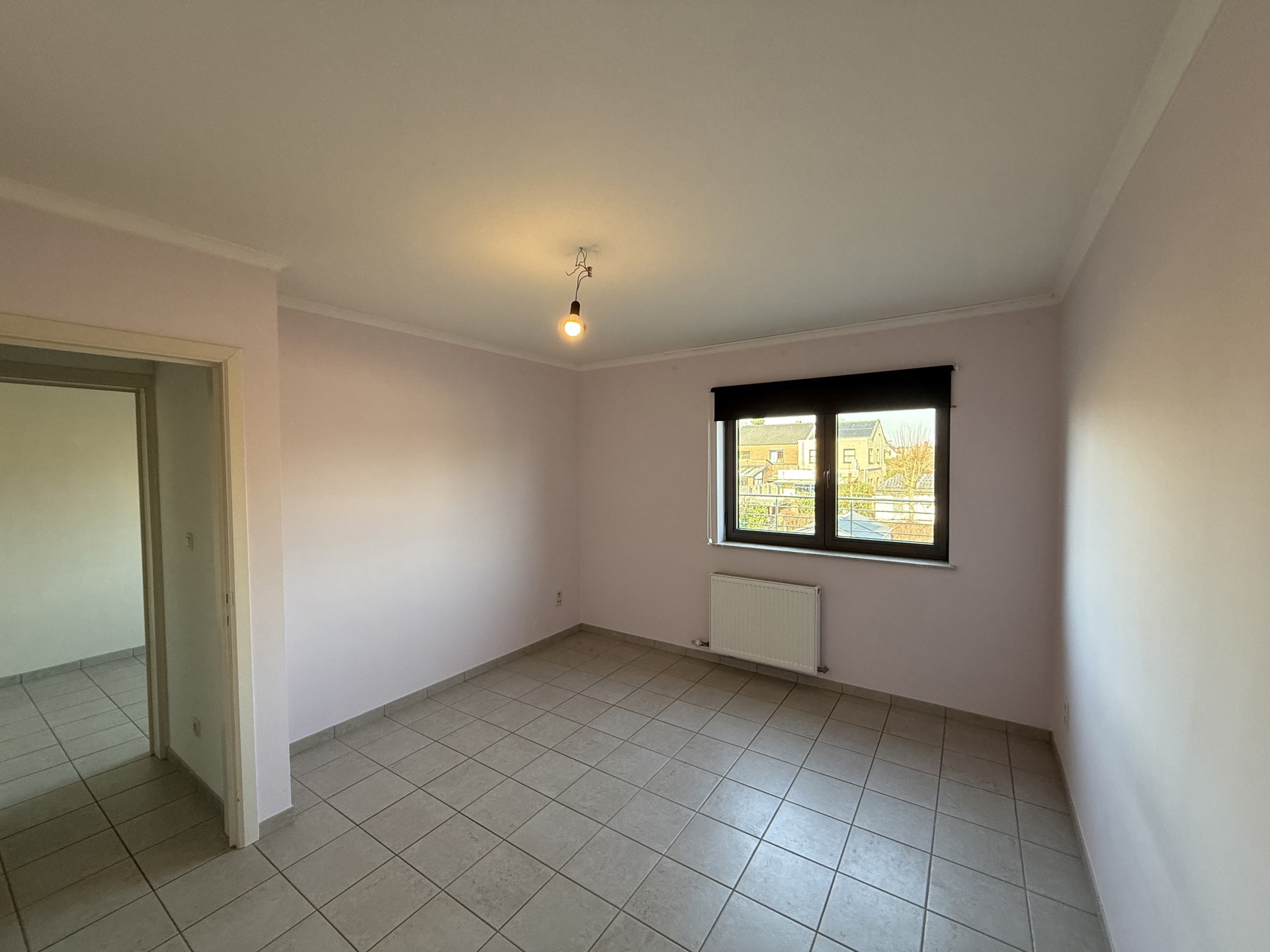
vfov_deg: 85.7
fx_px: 514
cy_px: 476
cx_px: 635
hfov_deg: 102.1
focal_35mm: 14
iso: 200
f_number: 2.2
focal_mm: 2.22
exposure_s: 1/99
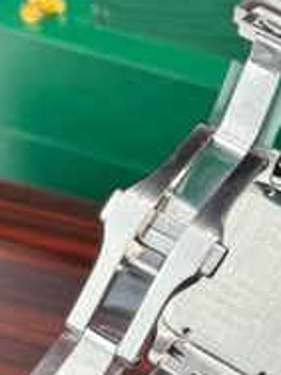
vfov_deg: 19.1
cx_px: 233
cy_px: 275
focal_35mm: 102
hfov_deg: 14.4
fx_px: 1104
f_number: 1.78
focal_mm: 6.76
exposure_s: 1/315
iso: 64
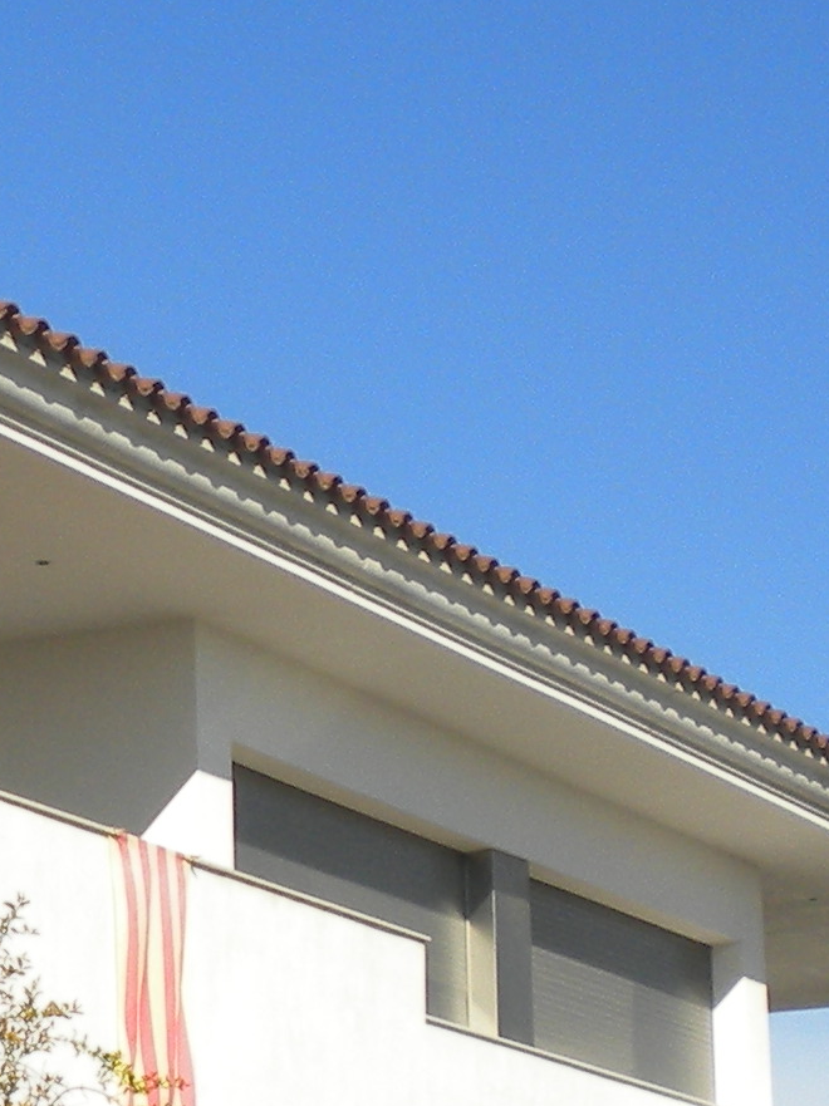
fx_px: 4633
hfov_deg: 10.1
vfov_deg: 13.5
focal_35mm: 145
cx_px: -99
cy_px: 929
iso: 80
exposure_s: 1/1000
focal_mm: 6.3
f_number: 4.6
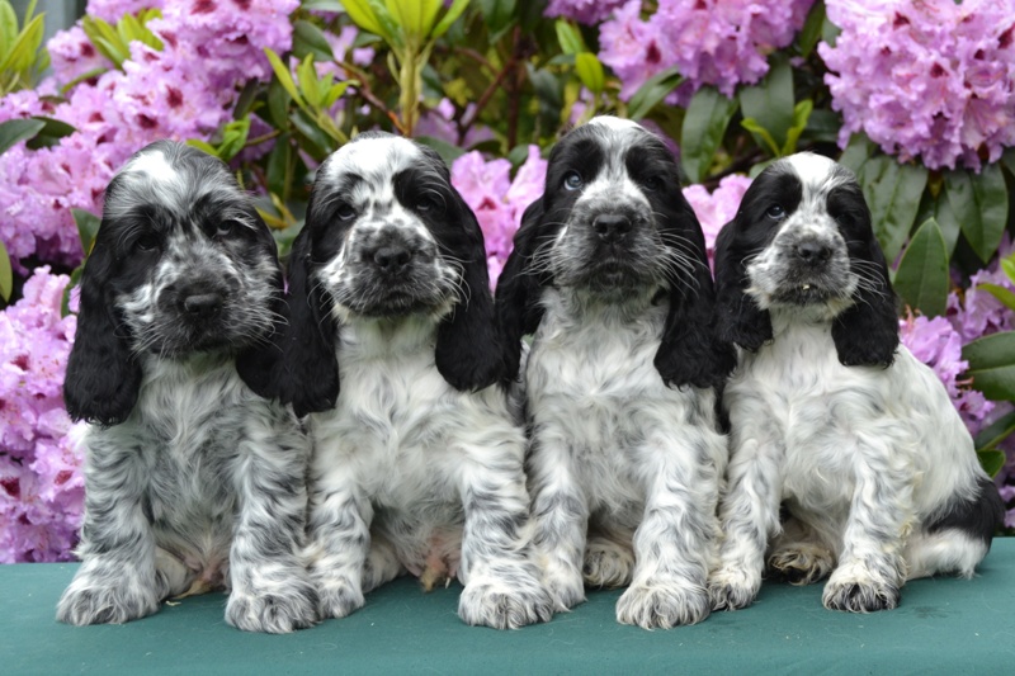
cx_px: 508
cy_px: 338
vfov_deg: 23.8
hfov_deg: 35.1
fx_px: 1607
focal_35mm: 57
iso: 400
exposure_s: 1/125
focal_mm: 38
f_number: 5.6
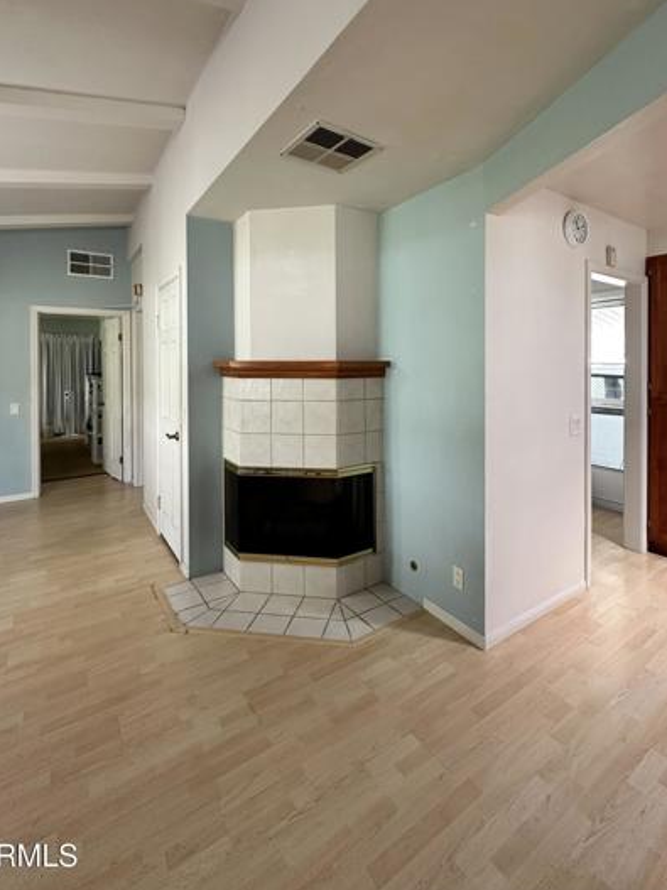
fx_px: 437
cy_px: 365
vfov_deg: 90.1
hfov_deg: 74.4
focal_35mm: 17
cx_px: 375
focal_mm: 2.22
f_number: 2.2
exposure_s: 1/60
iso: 200
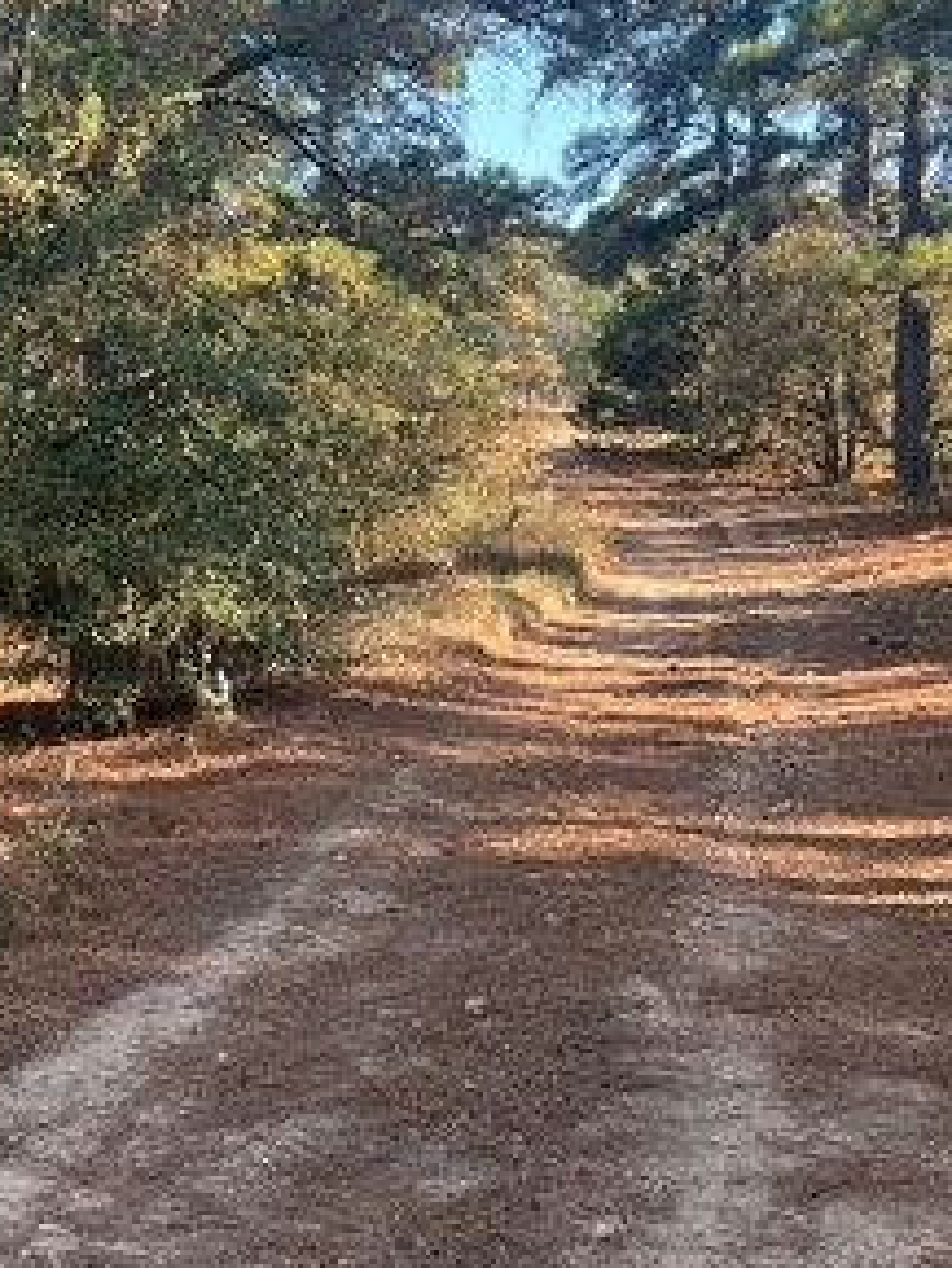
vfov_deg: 32.0
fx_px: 2199
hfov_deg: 24.4
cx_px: 469
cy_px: 454
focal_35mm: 60
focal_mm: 5.7
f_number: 1.5
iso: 50
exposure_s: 1/366
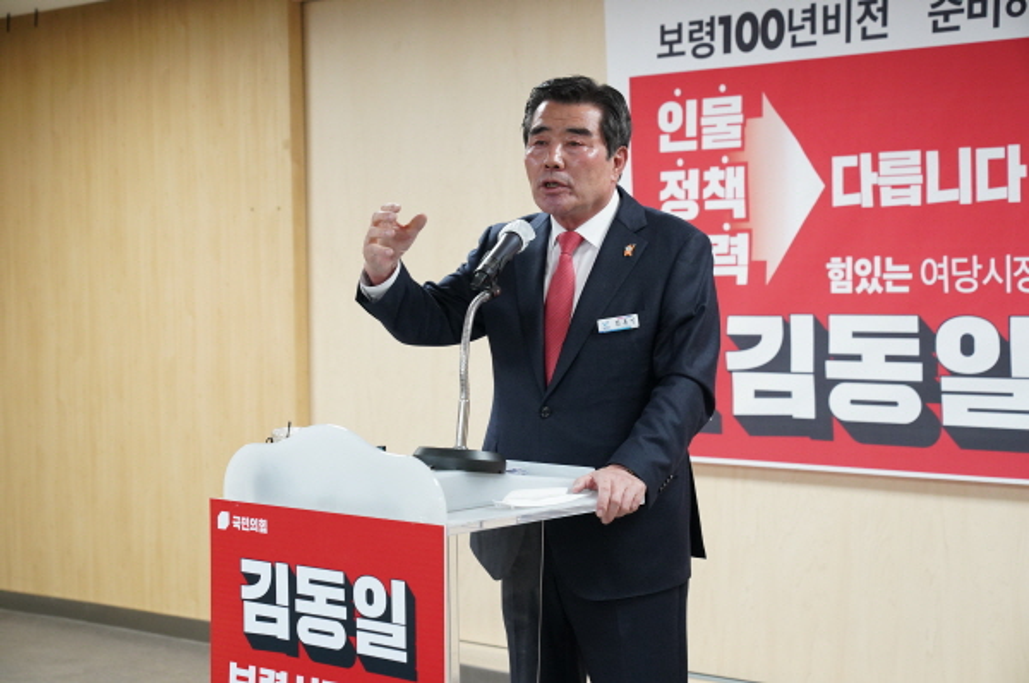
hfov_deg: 28.9
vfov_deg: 19.4
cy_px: 342
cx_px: 514
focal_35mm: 70
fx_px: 1998
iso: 4000
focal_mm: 70
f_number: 4.5
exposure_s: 1/250
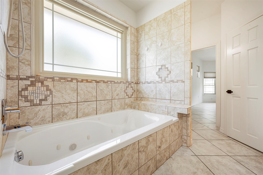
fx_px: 102
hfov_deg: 104.3
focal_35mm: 14
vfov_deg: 81.2
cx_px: 132
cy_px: 88
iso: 250
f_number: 11
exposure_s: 1/8
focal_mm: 14
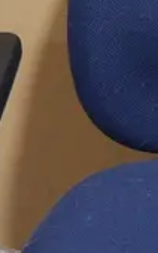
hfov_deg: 7.0
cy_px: 153
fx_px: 1235
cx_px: 338
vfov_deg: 11.7
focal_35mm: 179
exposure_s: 1/60
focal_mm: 14
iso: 400
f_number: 3.5
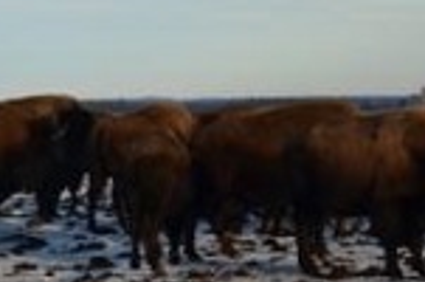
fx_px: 2548
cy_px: 154
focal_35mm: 216
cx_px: -7
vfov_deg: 6.3
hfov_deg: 9.5
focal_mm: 55
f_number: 5.6
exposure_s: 1/1600
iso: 400
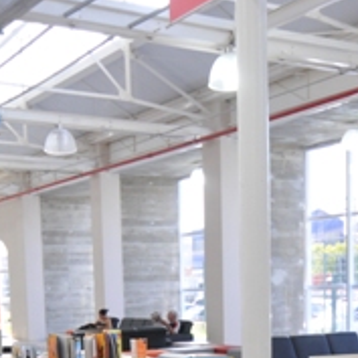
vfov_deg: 23.7
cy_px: 373
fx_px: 807
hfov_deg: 25.0
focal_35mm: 69
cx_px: 154
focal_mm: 16
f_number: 5.6
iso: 500
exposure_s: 1/60
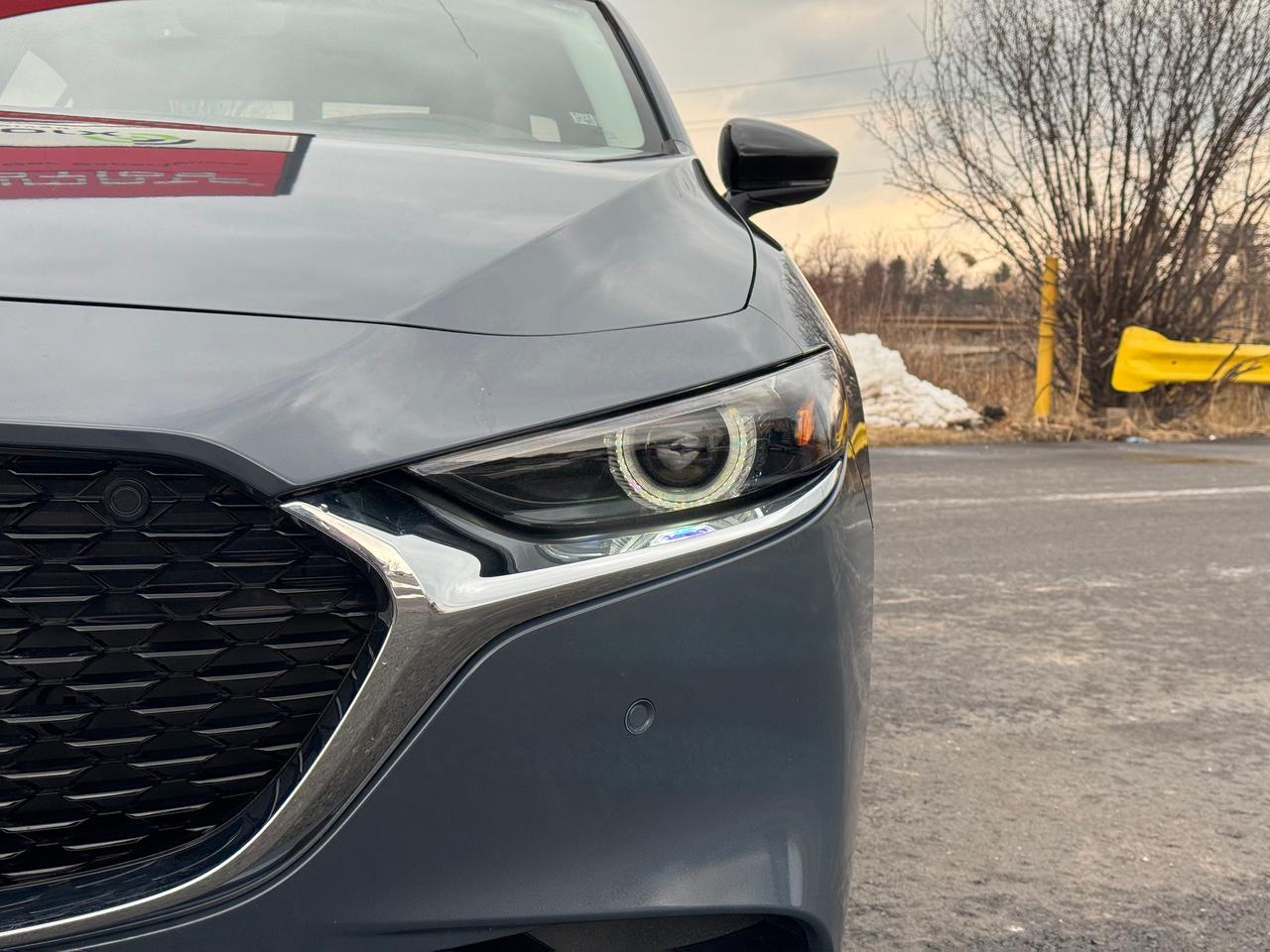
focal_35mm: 48
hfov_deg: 39.7
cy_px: 476
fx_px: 1761
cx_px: 635
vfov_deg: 30.3
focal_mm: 6.76
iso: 64
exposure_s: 1/588
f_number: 1.78
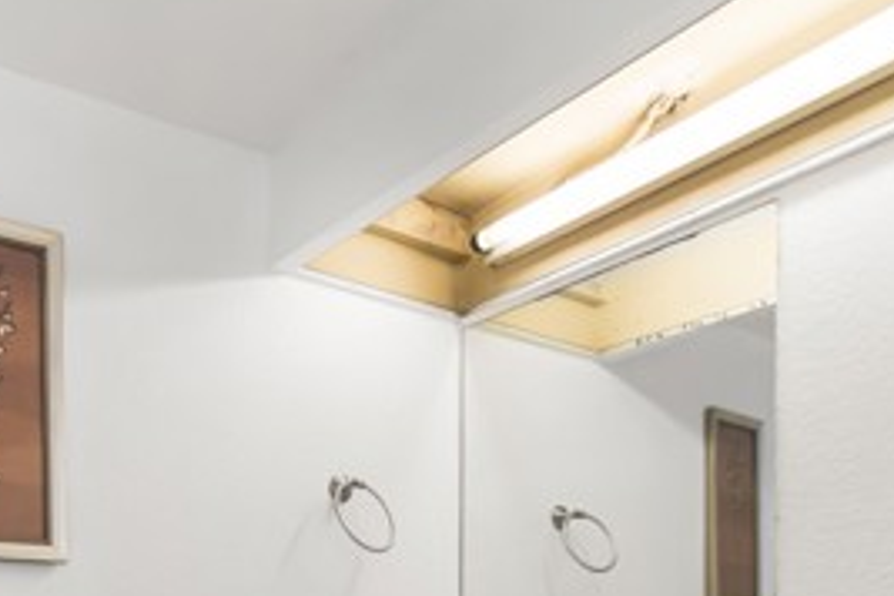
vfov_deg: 32.3
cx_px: 271
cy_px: 663
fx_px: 894
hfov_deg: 51.7
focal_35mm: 36
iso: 320
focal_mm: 10
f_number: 7.1
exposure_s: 1/2.5
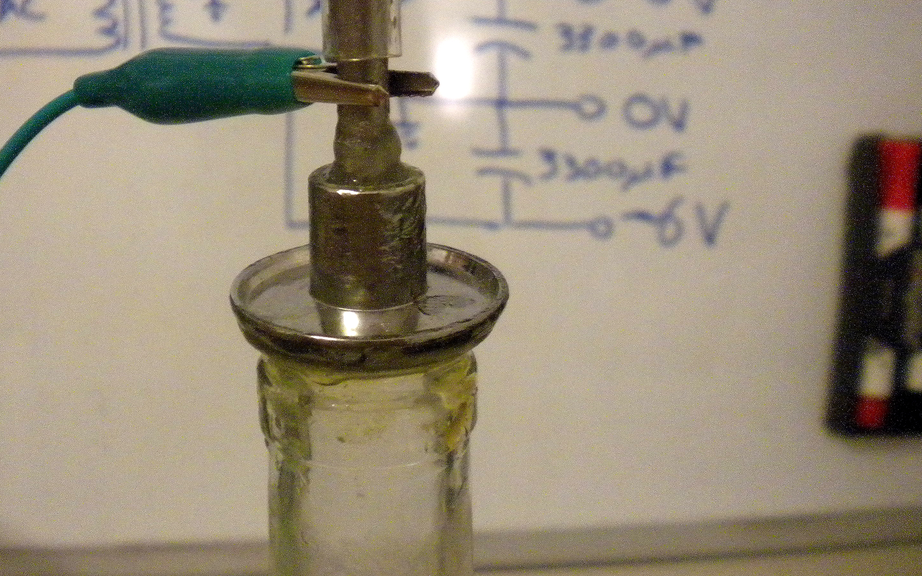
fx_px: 1181
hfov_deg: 42.5
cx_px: 378
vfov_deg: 27.4
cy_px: 239
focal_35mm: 47
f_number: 3.1
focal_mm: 6.3
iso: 800
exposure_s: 1/64.4
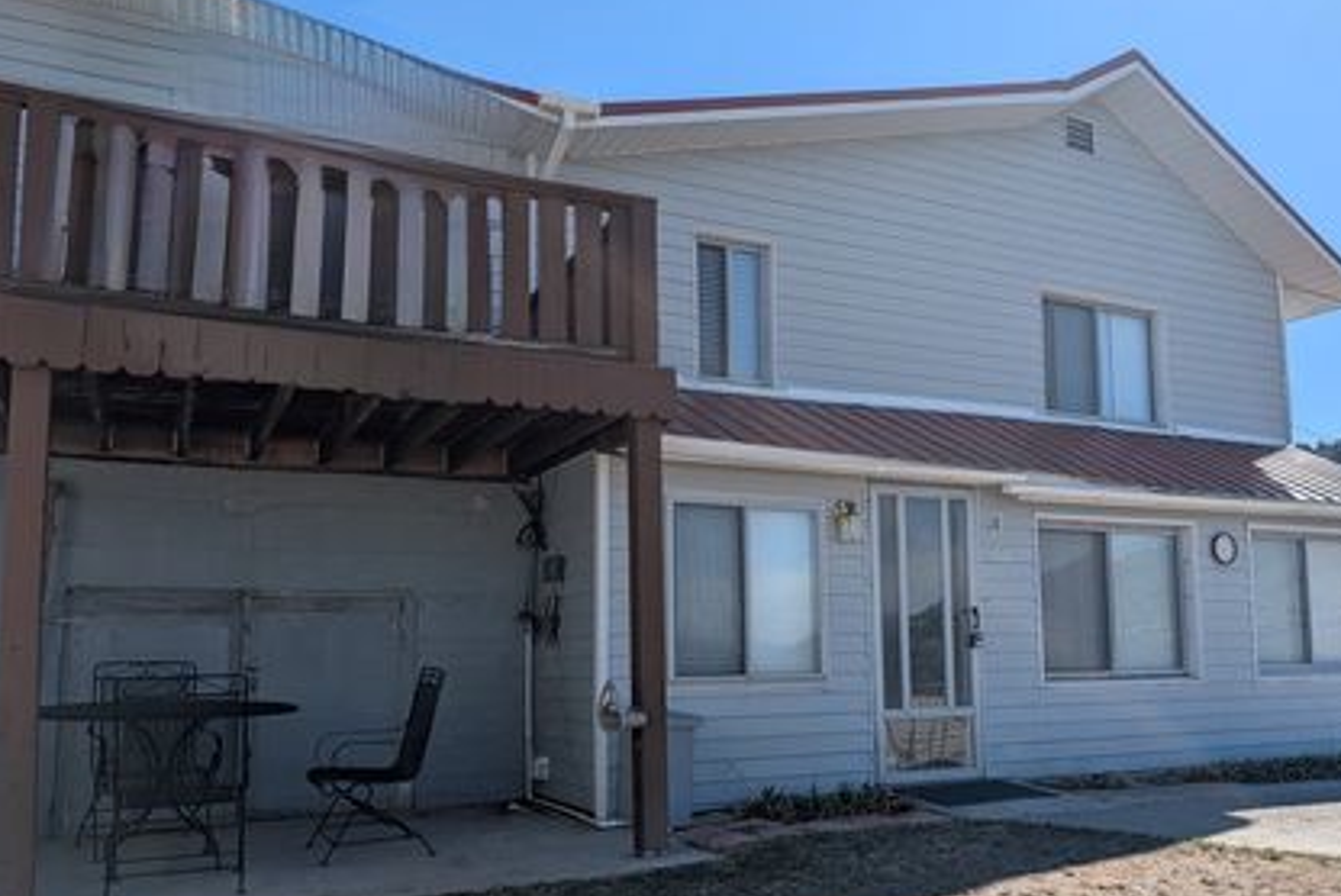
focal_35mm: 30
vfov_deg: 43.6
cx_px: 725
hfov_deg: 61.8
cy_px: 512
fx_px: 1118
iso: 21
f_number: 1.68
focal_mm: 6.9
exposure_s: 1/1323
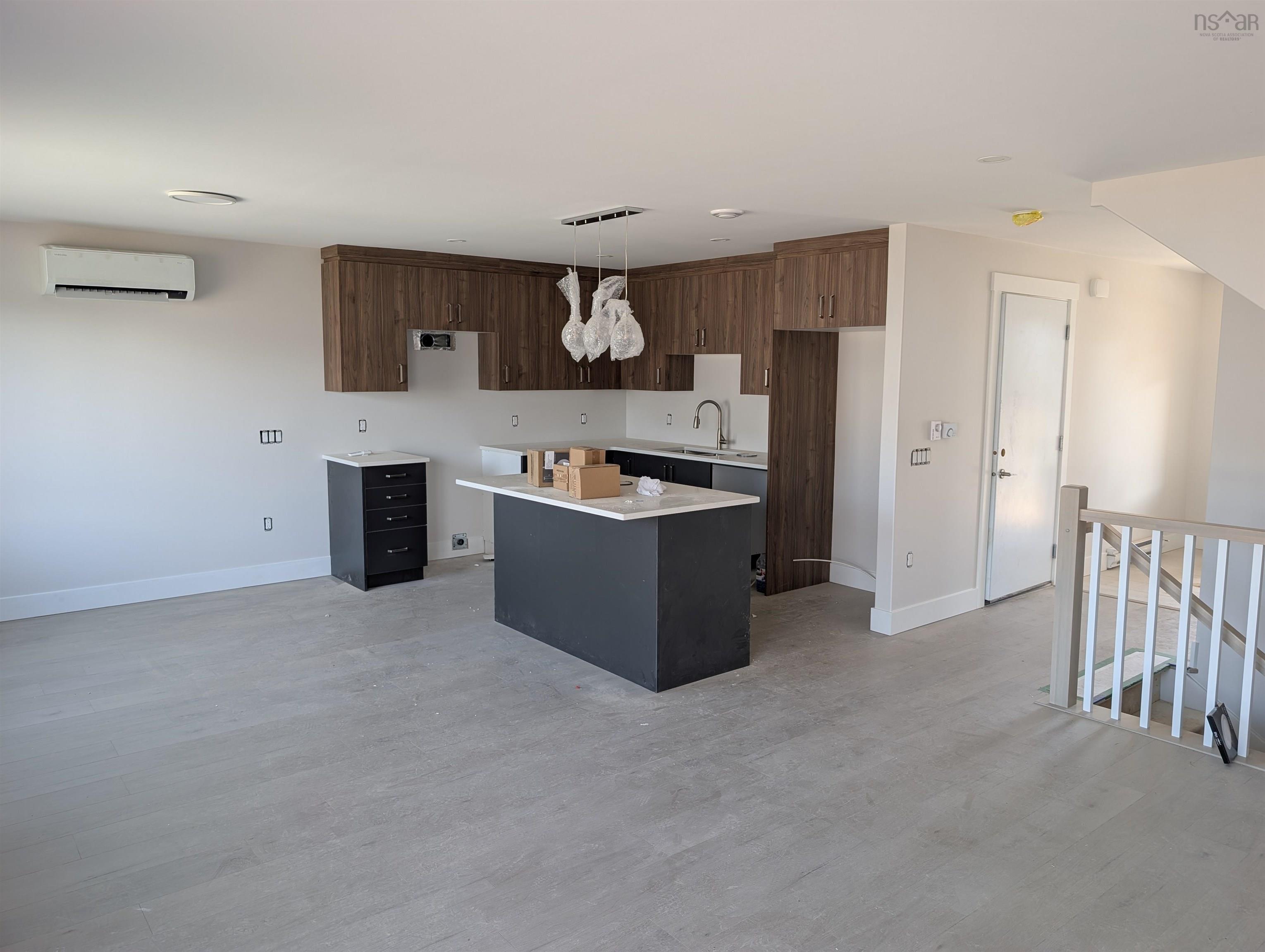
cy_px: 476
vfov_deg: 56.9
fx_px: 878
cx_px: 632
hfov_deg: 71.5
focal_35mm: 24
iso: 30
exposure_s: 1/36.2
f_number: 1.68
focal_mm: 6.9
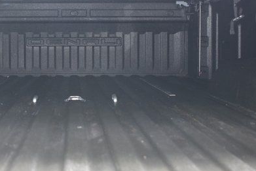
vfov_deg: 22.9
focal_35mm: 59
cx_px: 73
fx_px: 420
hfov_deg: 33.4
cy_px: 52
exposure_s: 1/3
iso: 1600
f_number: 2.8
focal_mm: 24
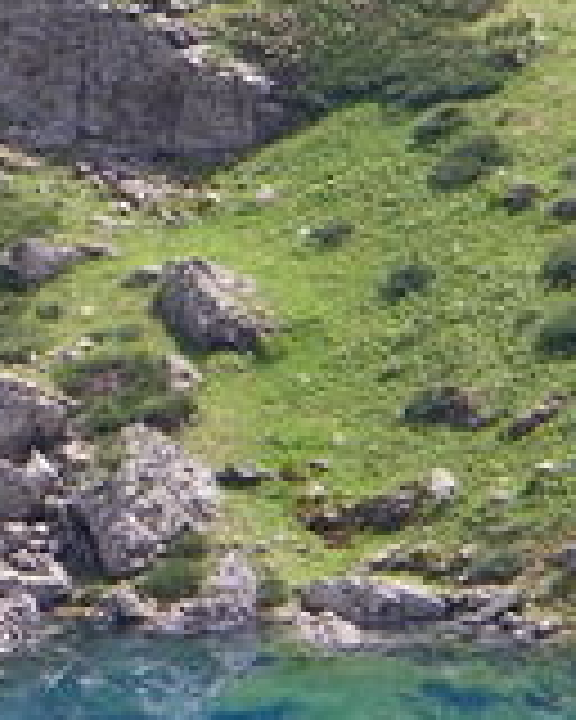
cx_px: 40
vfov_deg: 3.9
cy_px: 410
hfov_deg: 3.1
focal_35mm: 493
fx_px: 10505
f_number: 4.8
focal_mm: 22.5
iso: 80
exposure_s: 1/250
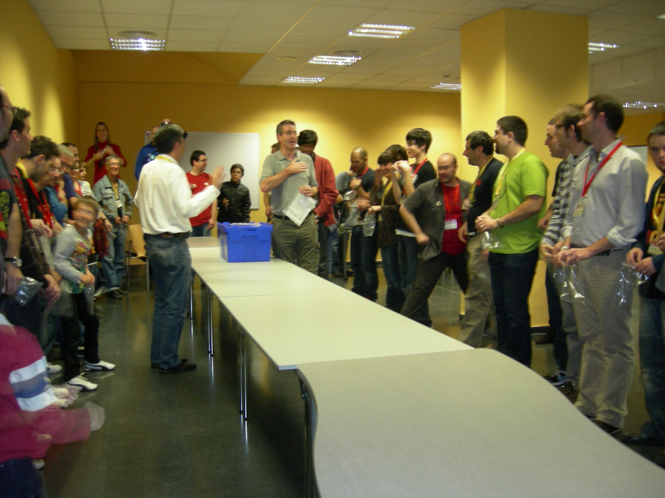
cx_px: 332
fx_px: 692
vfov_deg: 39.7
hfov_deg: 51.4
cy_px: 249
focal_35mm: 36
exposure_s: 1/12.4
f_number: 2.7
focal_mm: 7.5
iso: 200
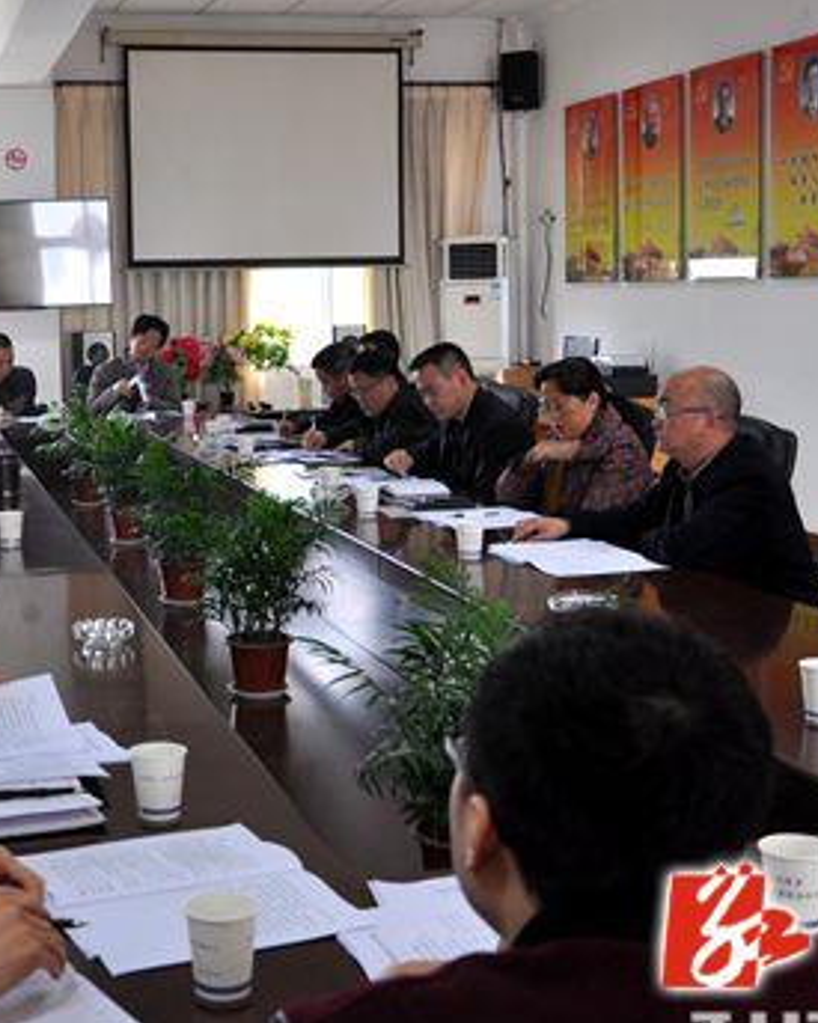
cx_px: 178
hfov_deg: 27.6
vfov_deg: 34.7
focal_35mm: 54
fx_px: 1635
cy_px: 465
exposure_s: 1/25
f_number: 5
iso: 500
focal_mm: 22
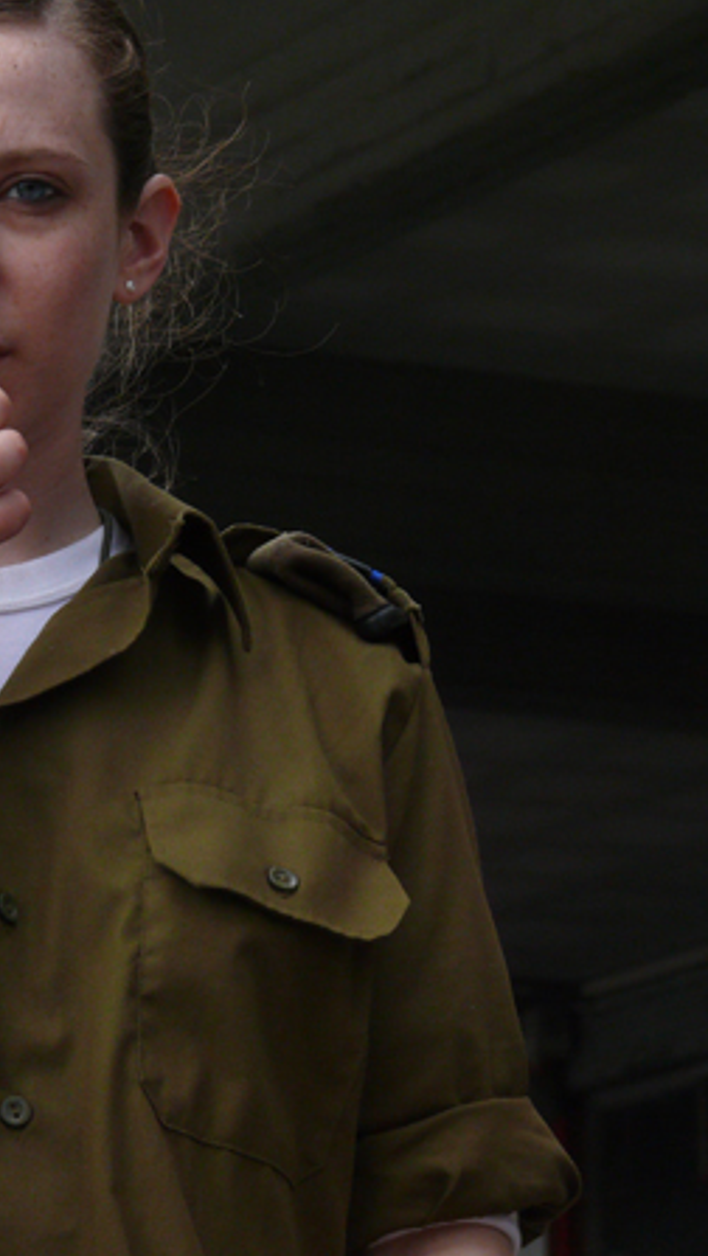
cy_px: 629
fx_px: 8330
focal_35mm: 250
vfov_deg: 8.6
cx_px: -65
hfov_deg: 4.9
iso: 200
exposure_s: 1/250
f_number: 5.6
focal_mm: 36.2
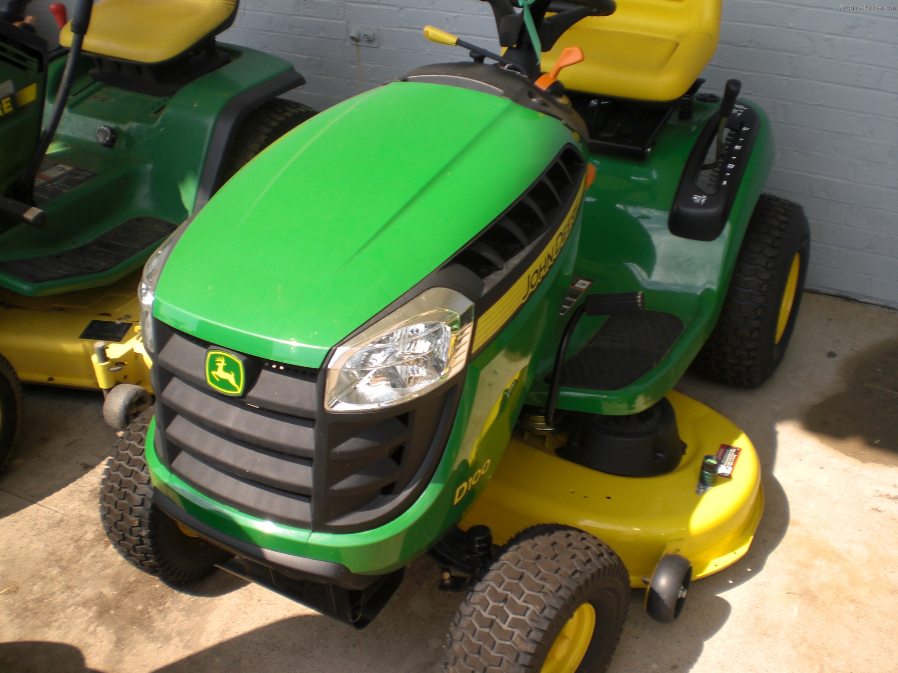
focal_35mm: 38
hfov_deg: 49.0
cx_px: 449
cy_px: 336
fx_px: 986
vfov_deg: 37.7
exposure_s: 1/320
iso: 50
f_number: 3.1
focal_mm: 6.3
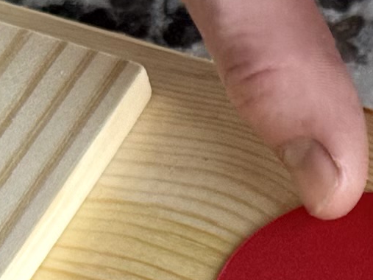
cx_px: 688
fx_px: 2058
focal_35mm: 191
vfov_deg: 7.6
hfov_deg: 9.8
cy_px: 480
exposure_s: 1/176
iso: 64
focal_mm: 6.76
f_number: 1.78
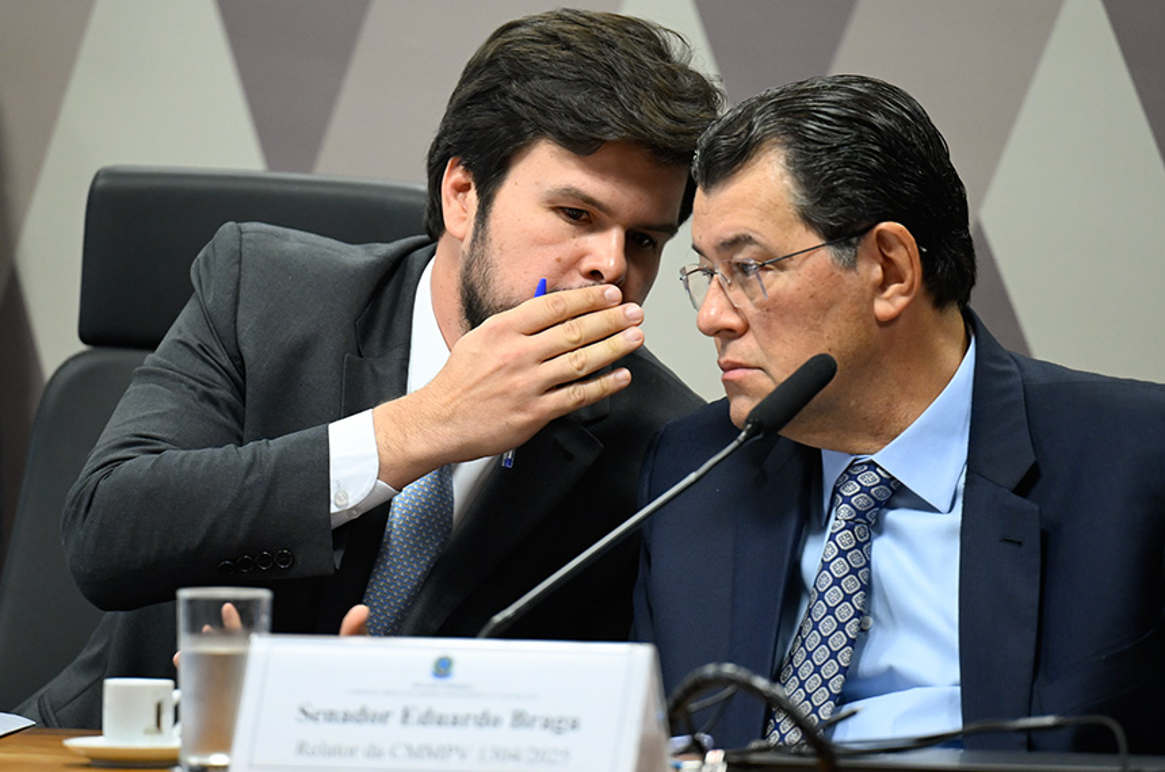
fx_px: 9690
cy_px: 386
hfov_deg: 6.9
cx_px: 582
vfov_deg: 4.6
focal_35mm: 300
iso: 2000
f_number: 2.8
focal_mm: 200
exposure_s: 1/160
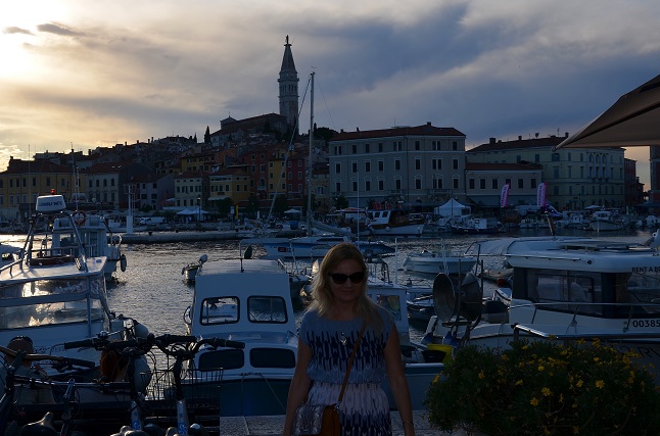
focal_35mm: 52
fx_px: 951
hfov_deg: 38.1
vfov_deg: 25.8
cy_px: 190
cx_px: 263
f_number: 11
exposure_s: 1/200
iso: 100
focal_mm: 28
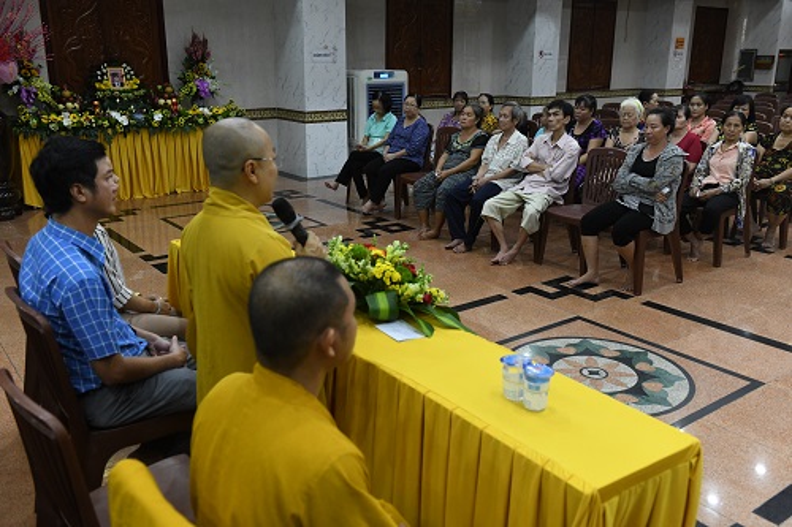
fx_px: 748
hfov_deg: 55.8
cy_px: 264
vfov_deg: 38.9
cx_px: 396
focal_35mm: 34
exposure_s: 1/80
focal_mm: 34
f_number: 4
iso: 4000
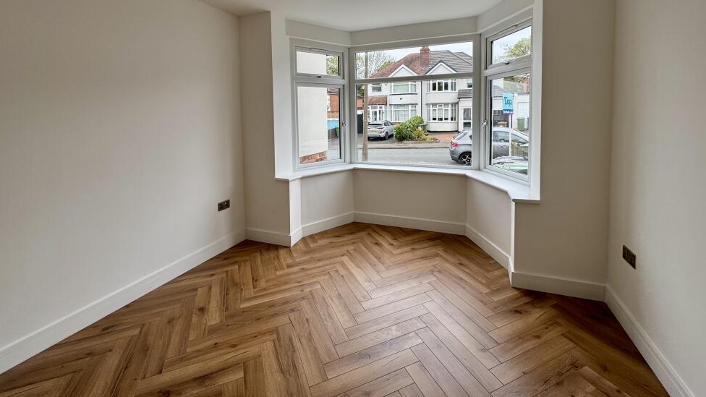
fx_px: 300
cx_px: 360
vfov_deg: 65.2
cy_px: 130
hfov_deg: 99.4
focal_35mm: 16
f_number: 2.2
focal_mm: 2.22
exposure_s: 1/377
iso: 40
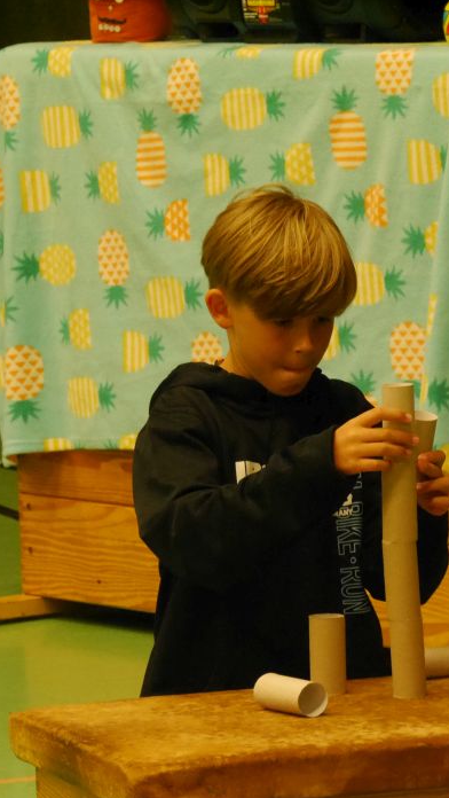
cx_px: 323
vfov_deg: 8.9
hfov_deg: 5.0
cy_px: 427
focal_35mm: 241
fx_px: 5096
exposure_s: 1/30
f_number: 8
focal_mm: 77
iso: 3200
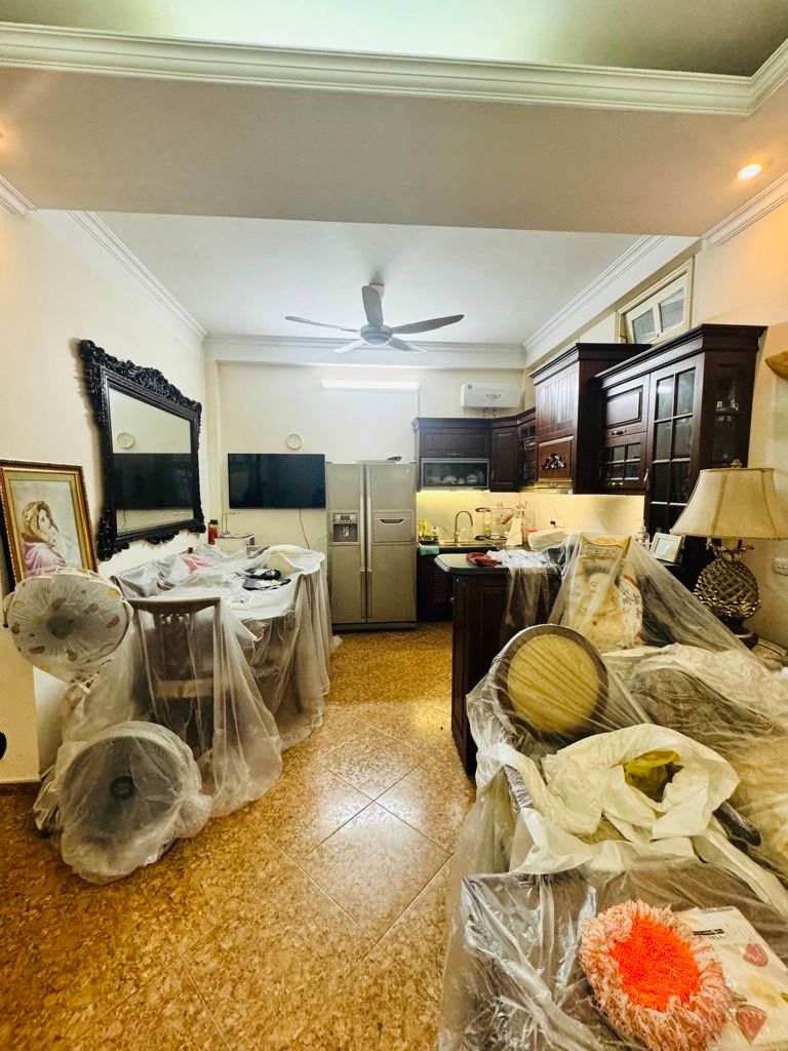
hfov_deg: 85.7
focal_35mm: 14
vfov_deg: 102.1
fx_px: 425
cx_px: 394
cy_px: 526
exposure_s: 1/100
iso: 320
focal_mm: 2.22
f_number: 2.2
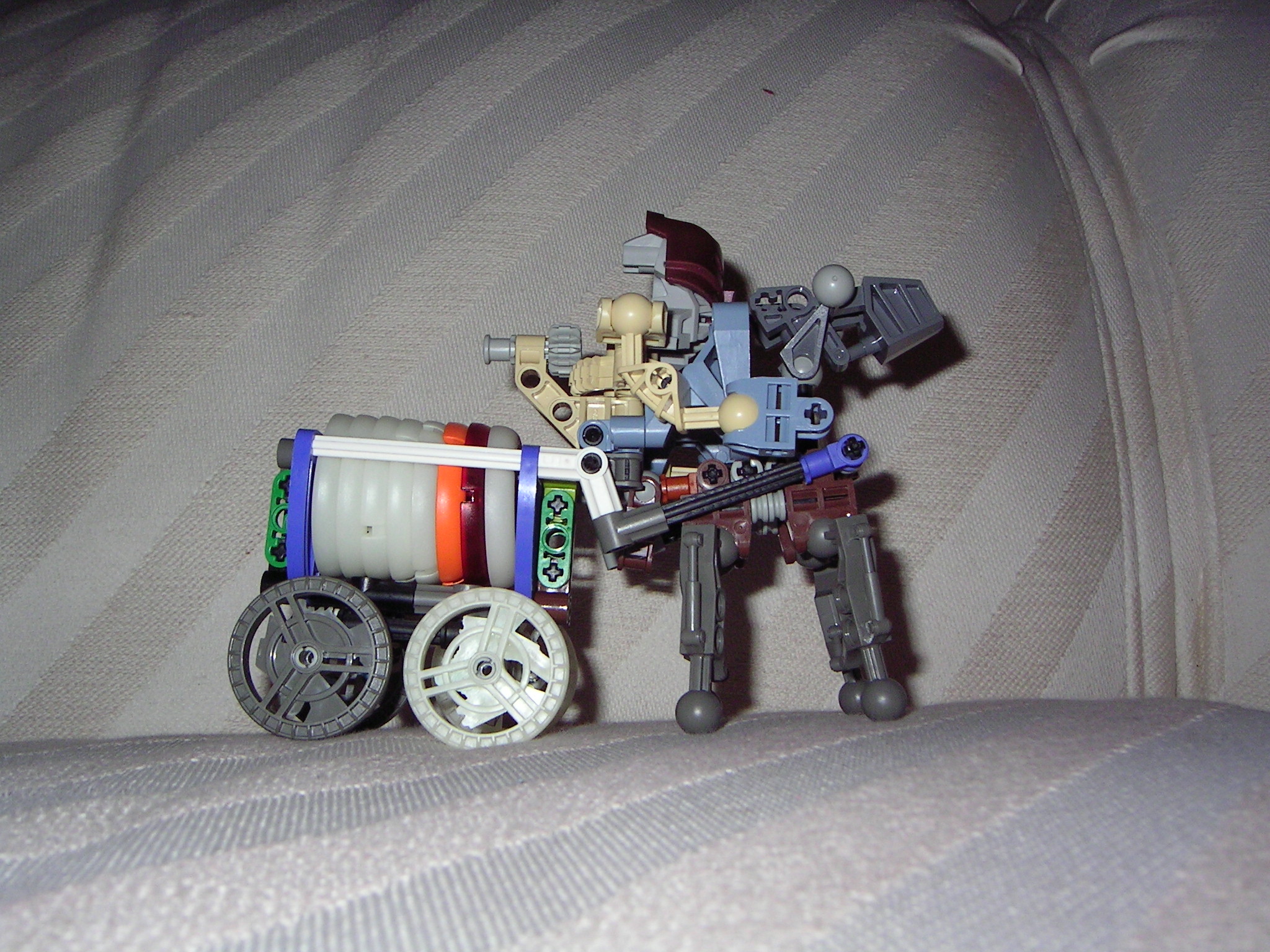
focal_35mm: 36
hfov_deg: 51.4
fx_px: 1321
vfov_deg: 39.7
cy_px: 476
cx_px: 635
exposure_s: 1/30
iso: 100
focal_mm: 5.6
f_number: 4.8
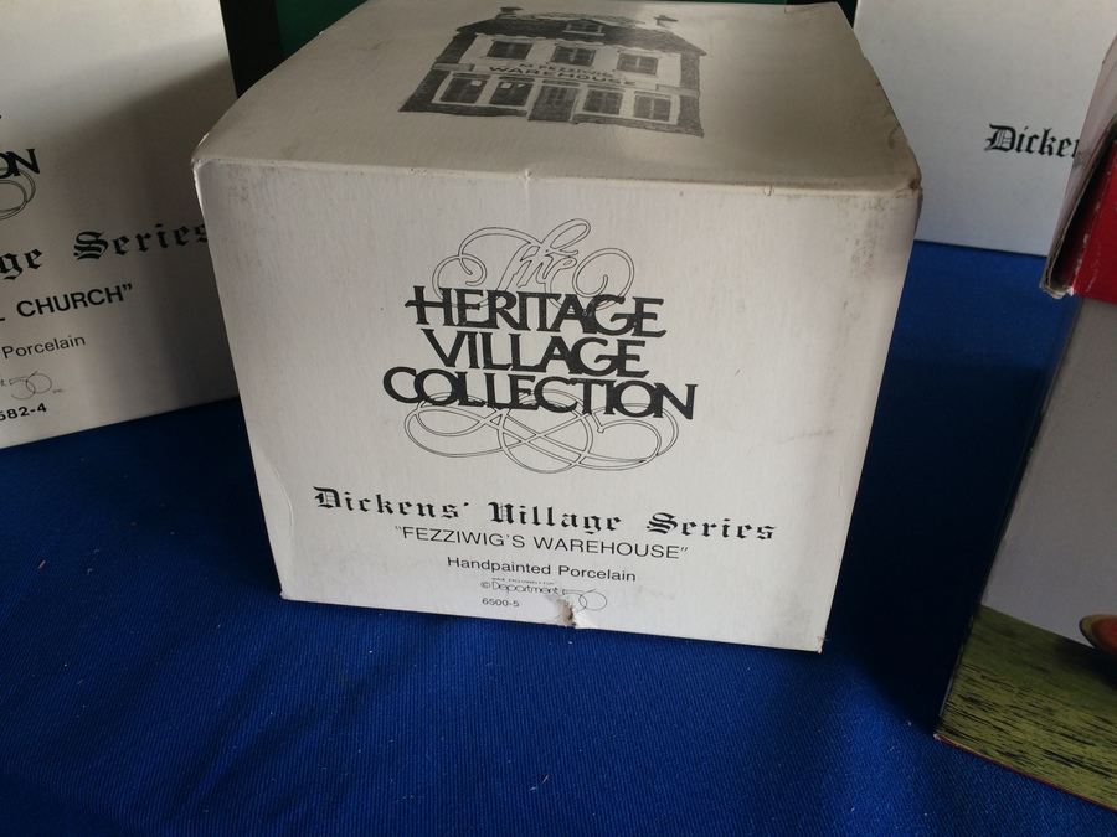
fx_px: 936
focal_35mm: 29
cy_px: 418
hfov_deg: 61.7
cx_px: 558
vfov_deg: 48.2
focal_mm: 4.15
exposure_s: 1/120
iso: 50
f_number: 2.2
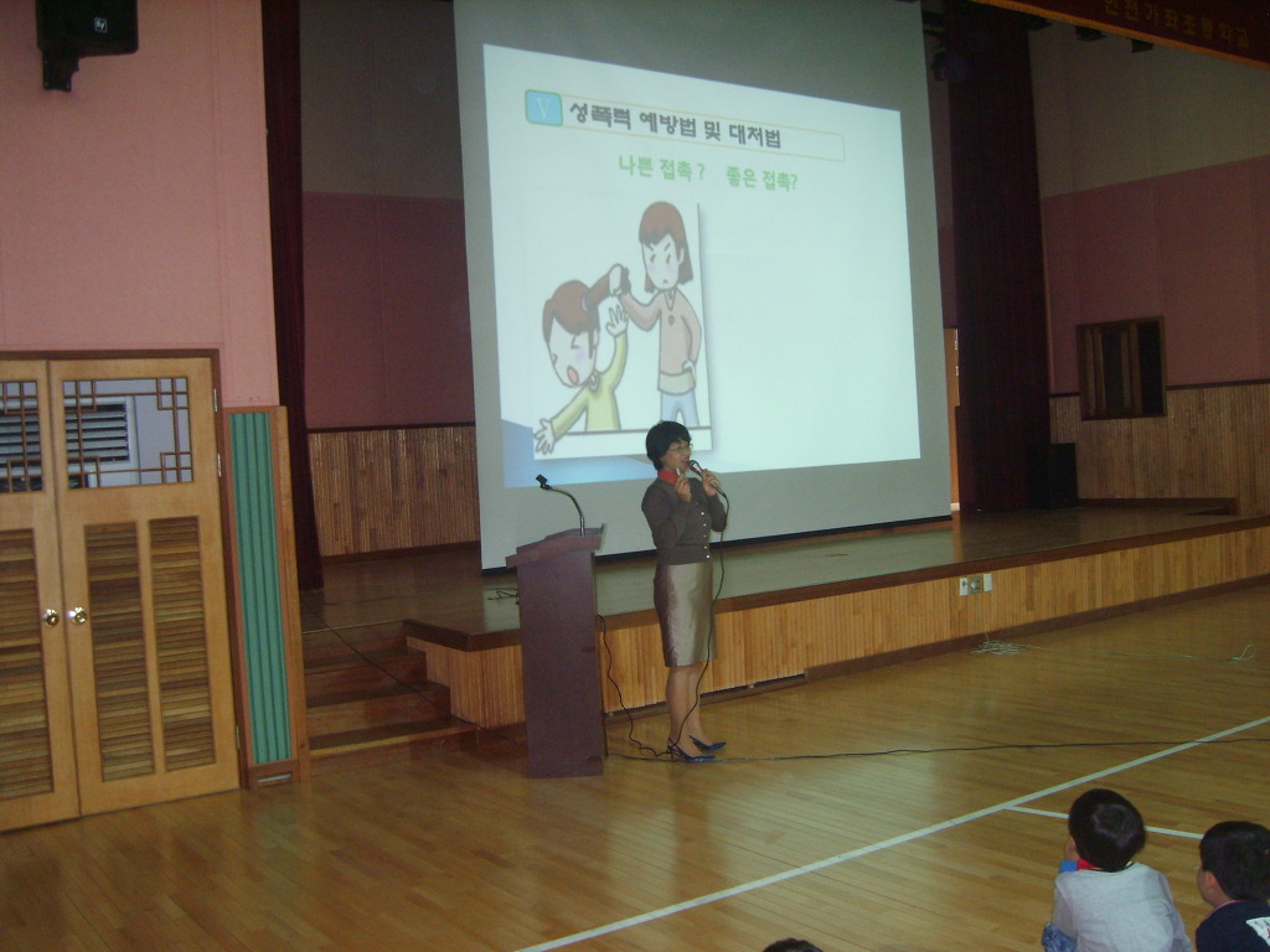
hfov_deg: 52.6
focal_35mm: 35
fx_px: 1284
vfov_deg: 40.7
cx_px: 635
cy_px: 476
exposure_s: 1/30
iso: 208
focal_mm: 7.4
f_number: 2.8
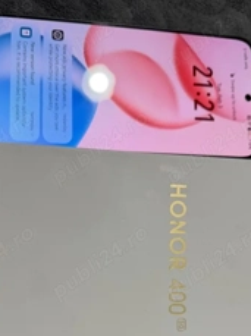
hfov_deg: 34.3
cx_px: 129
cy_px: 280
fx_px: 407
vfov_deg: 42.3
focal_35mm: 42
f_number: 1.78
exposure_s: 1/115
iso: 200
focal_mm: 6.76
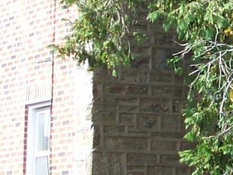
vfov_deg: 6.3
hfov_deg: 8.4
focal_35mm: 236
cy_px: 19
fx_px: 1589
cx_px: 192
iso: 64
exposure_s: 1/200
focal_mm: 5.85
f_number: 2.8
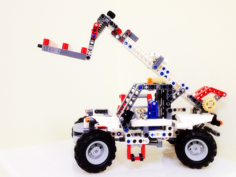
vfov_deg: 40.7
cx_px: 118
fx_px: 239
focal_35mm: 35
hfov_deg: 52.6
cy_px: 88
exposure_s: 1/20
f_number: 2.4
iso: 100
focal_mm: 4.28
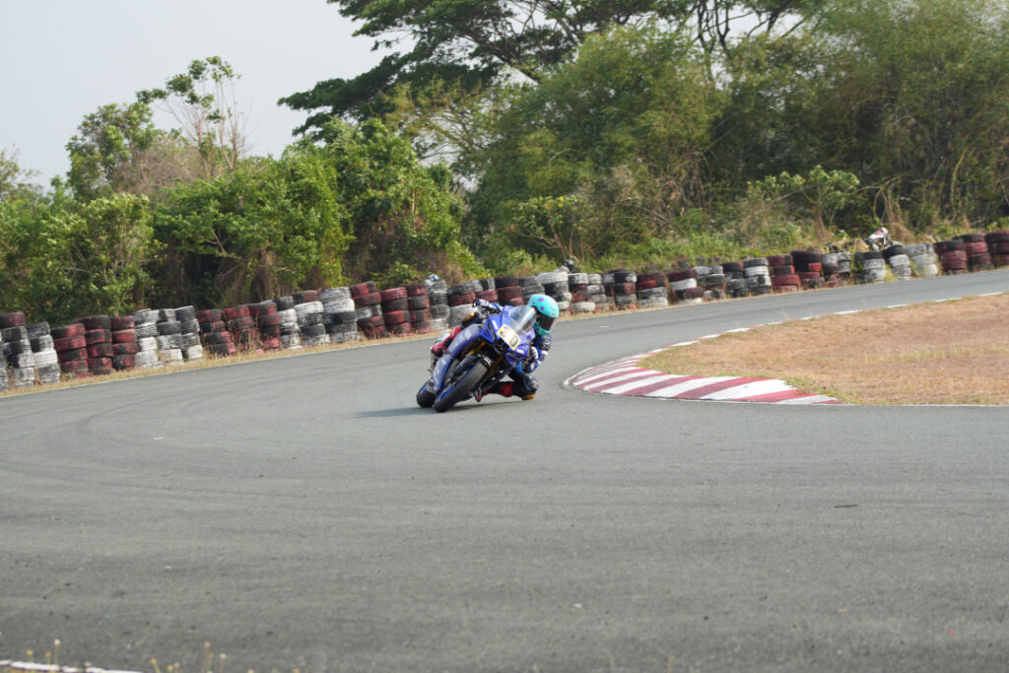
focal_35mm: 112
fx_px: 3153
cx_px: 504
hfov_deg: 18.2
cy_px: 336
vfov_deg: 12.2
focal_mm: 75
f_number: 5
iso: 100
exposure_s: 1/400
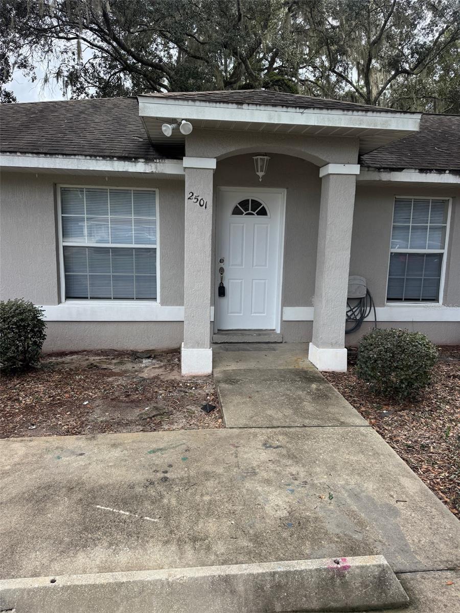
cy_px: 306
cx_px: 230
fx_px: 425
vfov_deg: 71.6
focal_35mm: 24
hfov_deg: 56.8
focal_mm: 6.76
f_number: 1.78
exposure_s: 1/1597
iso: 80
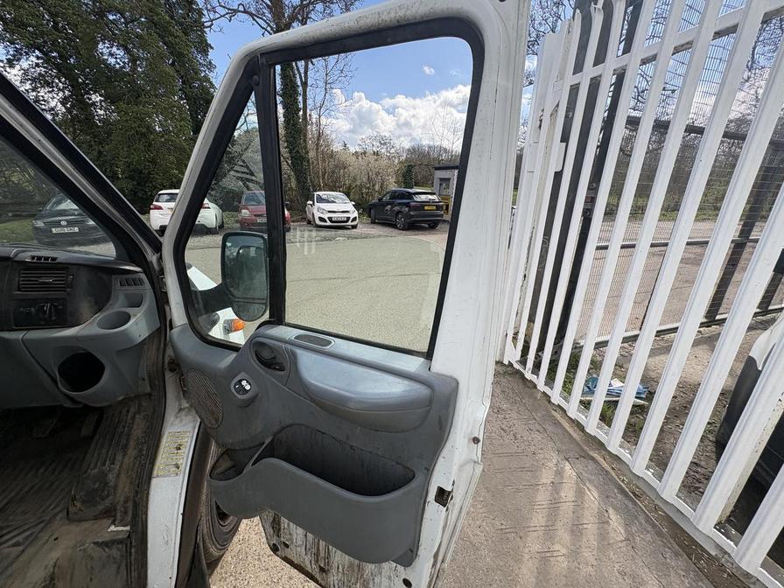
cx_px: 392
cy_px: 294
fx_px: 317
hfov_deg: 102.1
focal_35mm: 14
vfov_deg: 85.7
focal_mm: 2.22
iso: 50
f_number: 2.2
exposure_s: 1/812
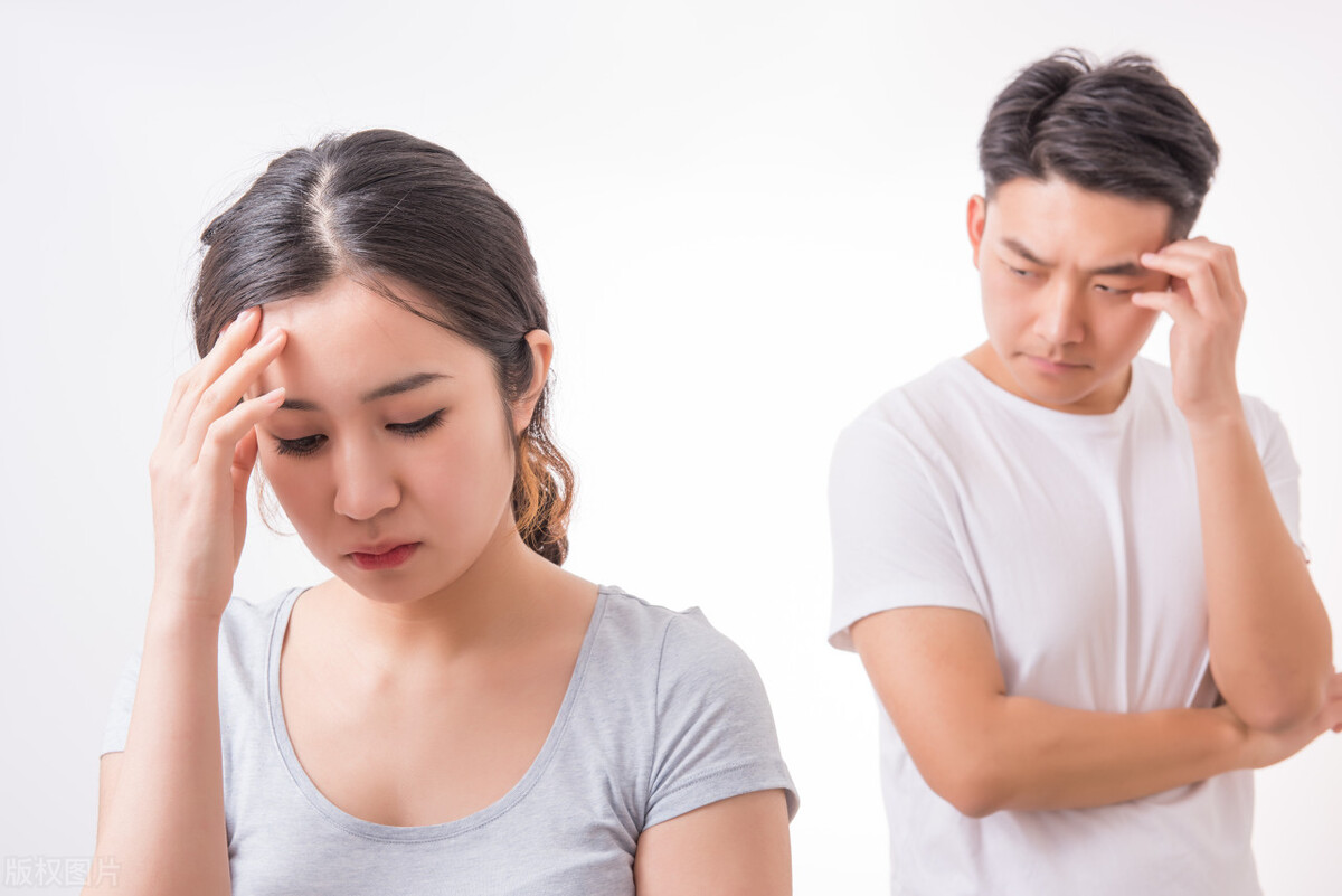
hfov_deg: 32.4
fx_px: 2312
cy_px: 448
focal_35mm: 62
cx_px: 671
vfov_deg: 21.9
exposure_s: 1/125
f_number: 10
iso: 160
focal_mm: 62
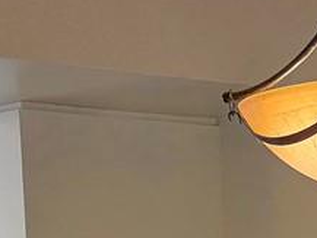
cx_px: 231
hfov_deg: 11.1
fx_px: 1622
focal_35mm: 177
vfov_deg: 7.7
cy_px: 603
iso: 200
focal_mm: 6.76
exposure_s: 1/226
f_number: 1.78
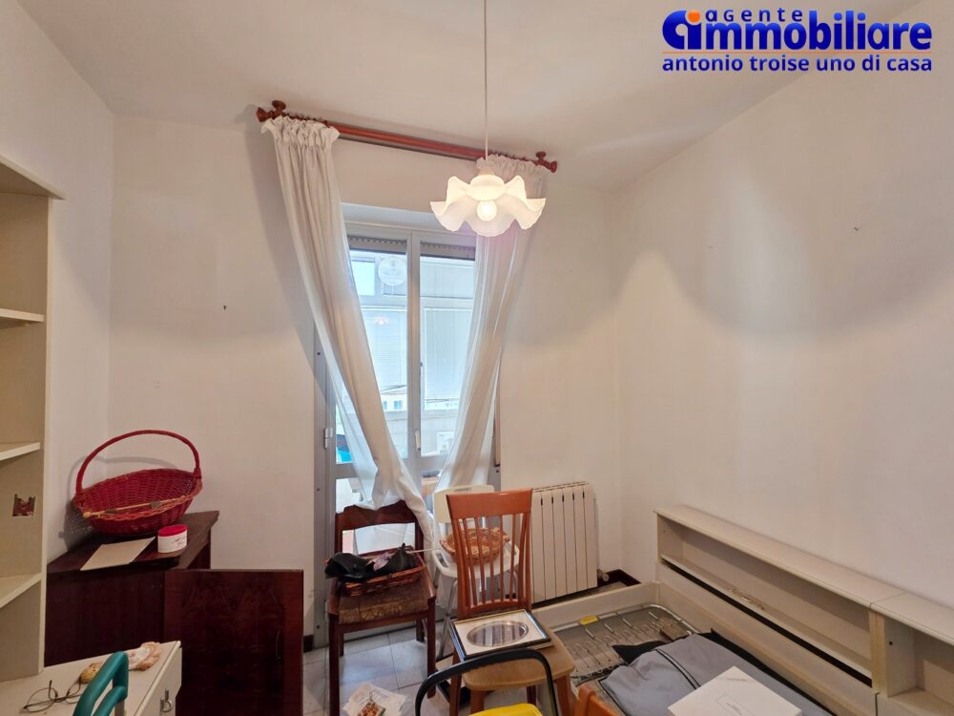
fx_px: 358
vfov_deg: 89.9
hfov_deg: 106.2
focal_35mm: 13
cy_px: 358
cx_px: 477
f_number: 1.9
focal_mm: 2.2
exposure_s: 1/100
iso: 125
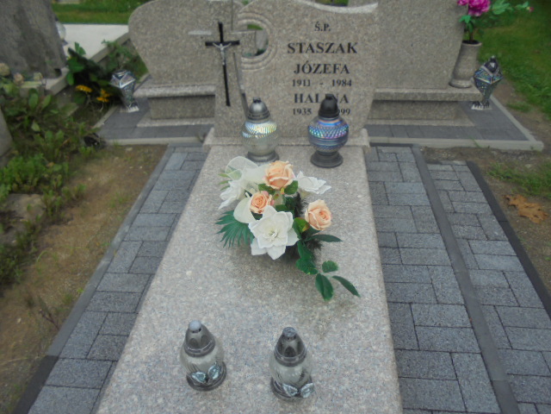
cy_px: 207
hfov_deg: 67.3
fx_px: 414
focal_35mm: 26
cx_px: 276
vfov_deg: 53.1
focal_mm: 4.6
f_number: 3.5
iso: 100
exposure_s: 1/320
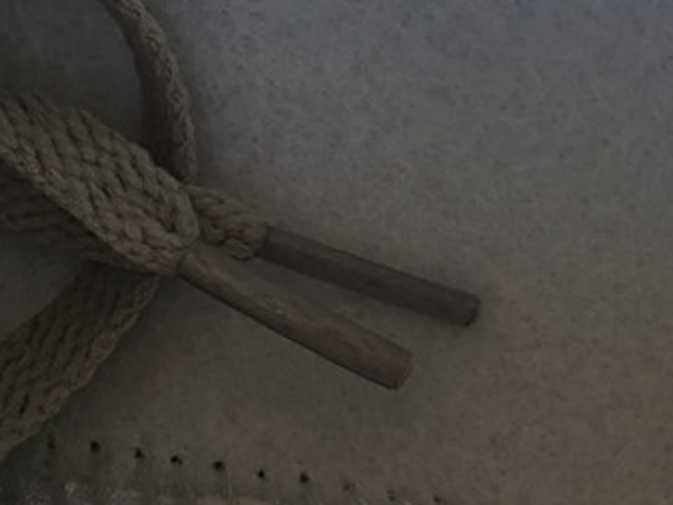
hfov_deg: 22.0
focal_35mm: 89
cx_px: 323
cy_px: 91
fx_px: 1731
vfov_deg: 16.5
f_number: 2.4
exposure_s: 1/50
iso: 25
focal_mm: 3.3
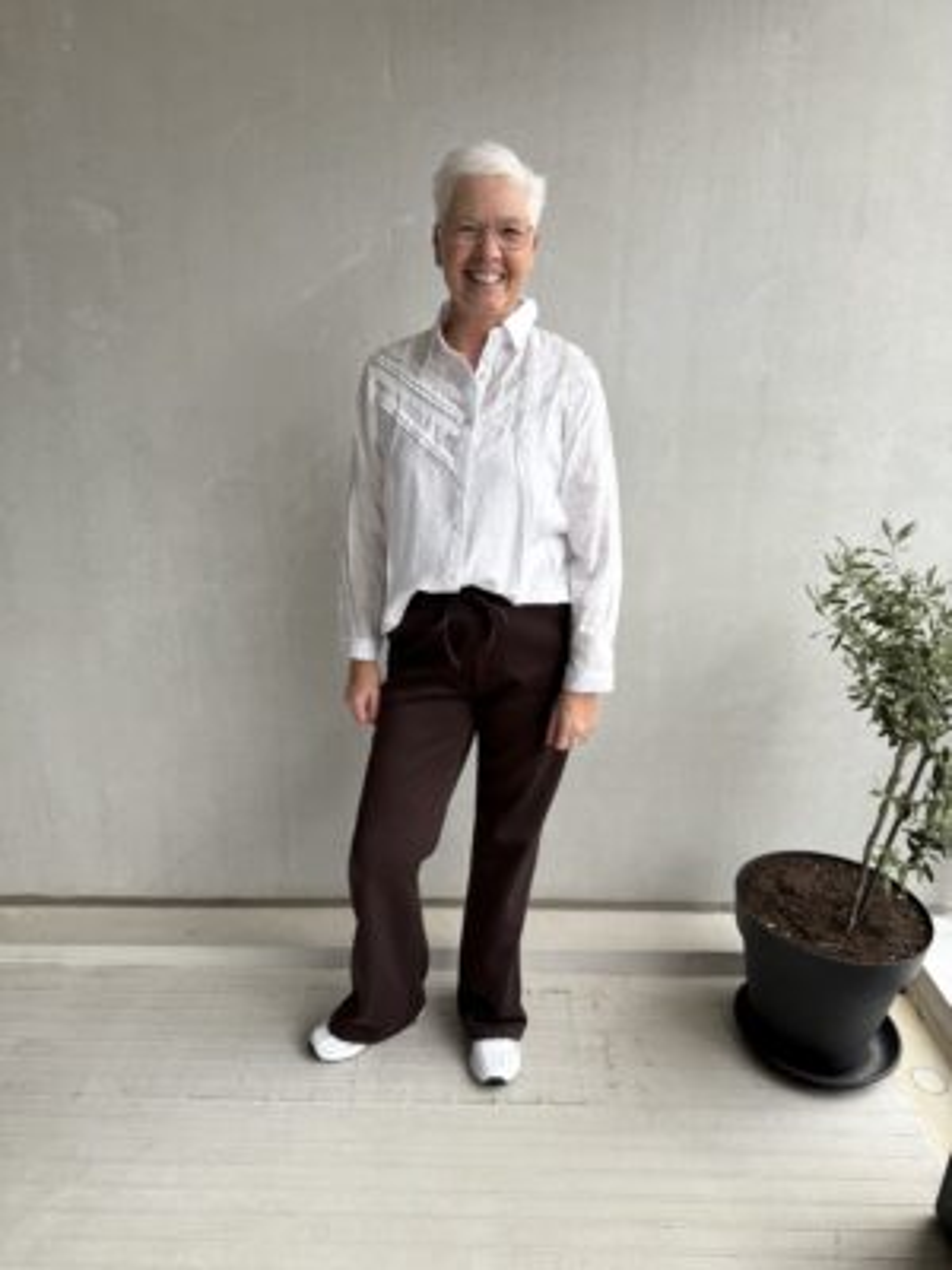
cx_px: 476
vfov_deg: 71.6
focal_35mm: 24
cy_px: 635
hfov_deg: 56.8
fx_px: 880
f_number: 1.78
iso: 80
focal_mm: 6.76
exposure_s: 1/405
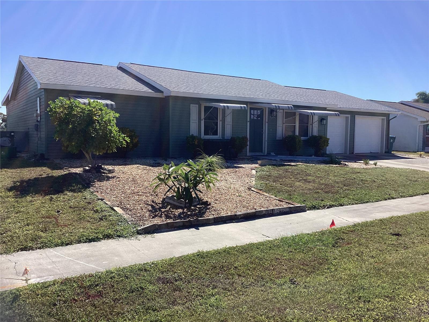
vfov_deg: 45.4
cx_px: 214
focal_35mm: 31
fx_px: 384
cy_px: 161
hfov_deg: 58.4
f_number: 2.4
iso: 25
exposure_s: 1/1664
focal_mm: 3.3
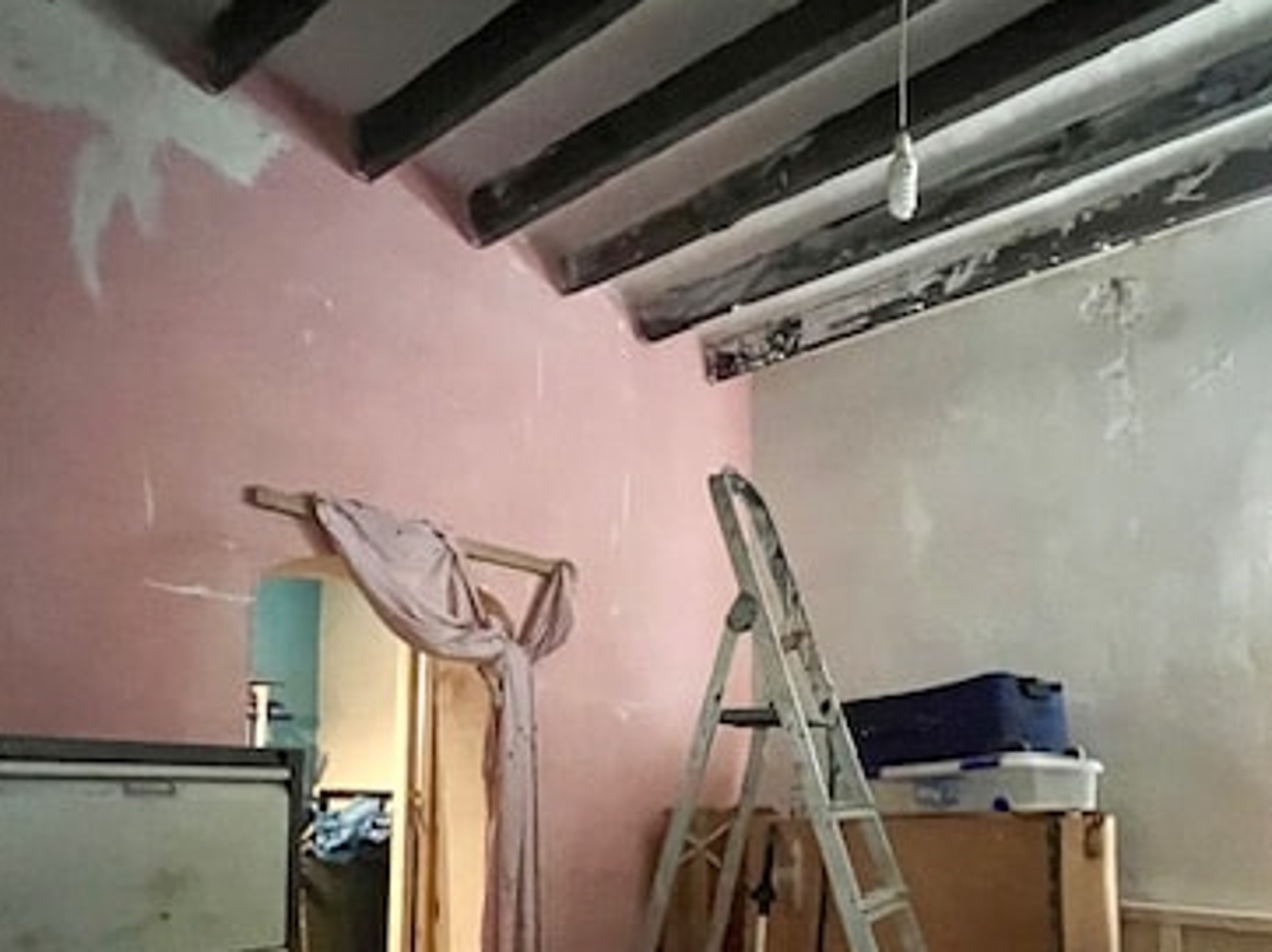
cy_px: 755
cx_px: 762
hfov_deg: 73.2
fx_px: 845
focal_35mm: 23
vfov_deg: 54.9
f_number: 1.8
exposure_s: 1/25
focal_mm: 1.57
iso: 1250
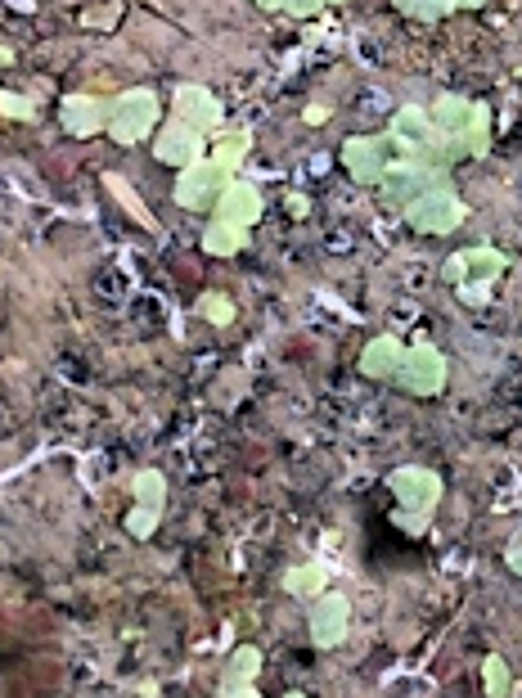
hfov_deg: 19.4
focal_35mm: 72
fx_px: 1450
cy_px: 203
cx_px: 598
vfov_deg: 26.8
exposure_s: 1/33
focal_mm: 4.15
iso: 25
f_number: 2.2
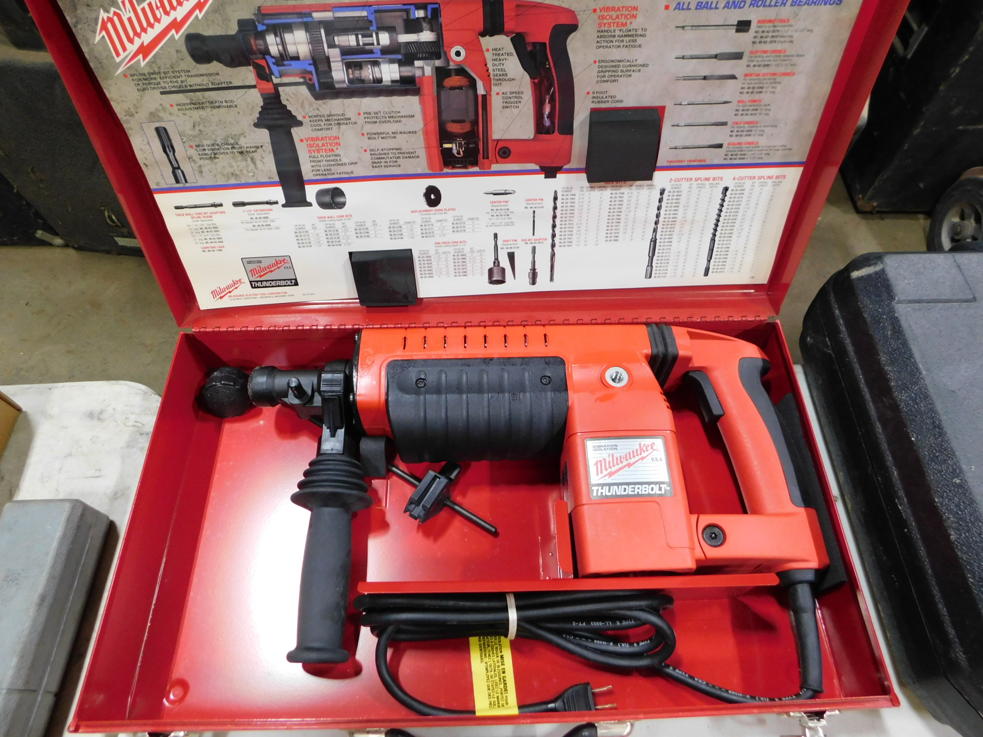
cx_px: 492
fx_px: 653
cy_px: 368
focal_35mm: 23
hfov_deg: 73.9
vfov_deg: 58.9
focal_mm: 4
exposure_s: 1/30
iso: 280
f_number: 3
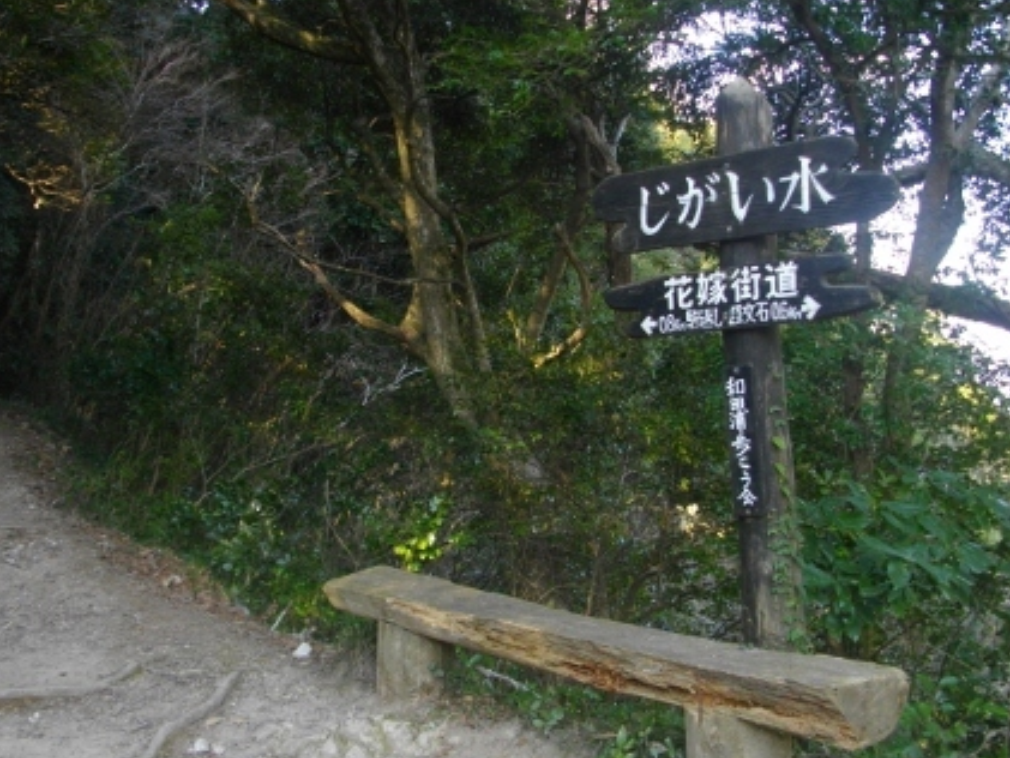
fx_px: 1109
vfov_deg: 37.7
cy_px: 351
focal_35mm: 38
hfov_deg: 49.0
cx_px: 509
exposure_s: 1/100
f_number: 2.9
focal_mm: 5.7
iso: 129
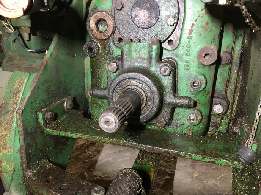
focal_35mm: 29
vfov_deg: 48.2
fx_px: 219
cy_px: 98
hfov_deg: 61.7
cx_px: 130
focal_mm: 4.15
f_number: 2.2
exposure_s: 1/15
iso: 200
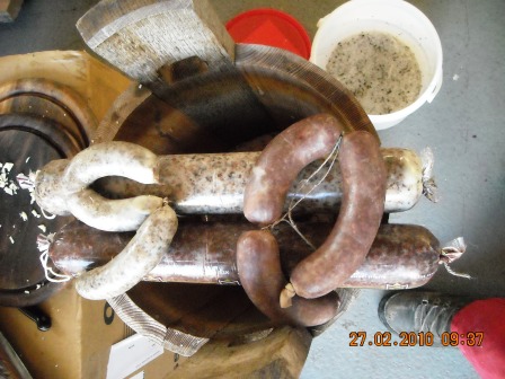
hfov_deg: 52.6
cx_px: 252
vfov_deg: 40.7
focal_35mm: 35
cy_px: 190
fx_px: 511
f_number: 2.8
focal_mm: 5.7
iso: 800
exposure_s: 1/61
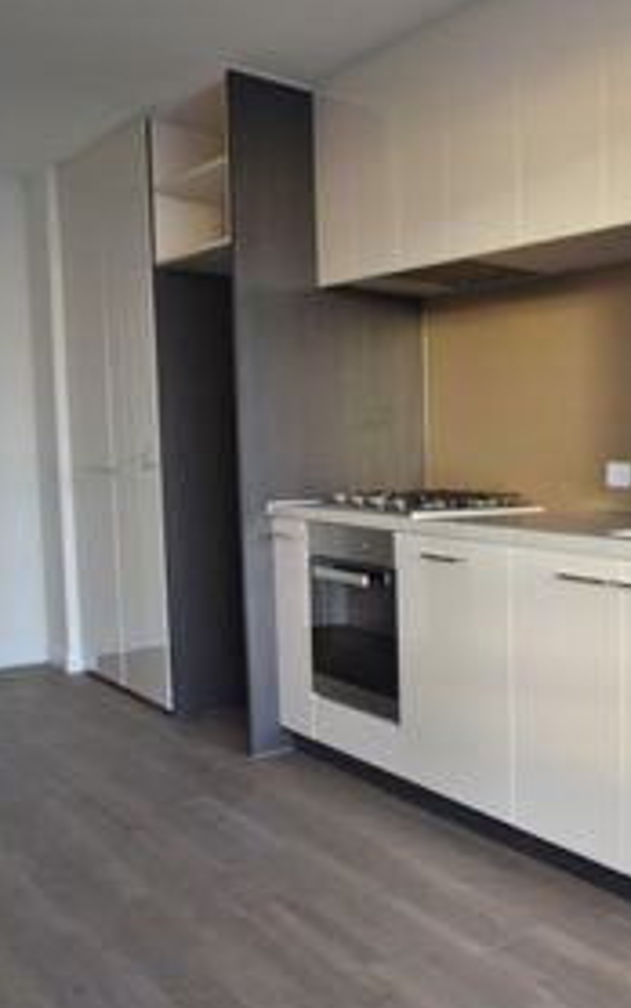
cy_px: 557
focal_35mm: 31
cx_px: 809
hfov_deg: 31.7
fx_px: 852
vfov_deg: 61.1
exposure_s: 1/60
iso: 400
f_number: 3.8
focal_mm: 12
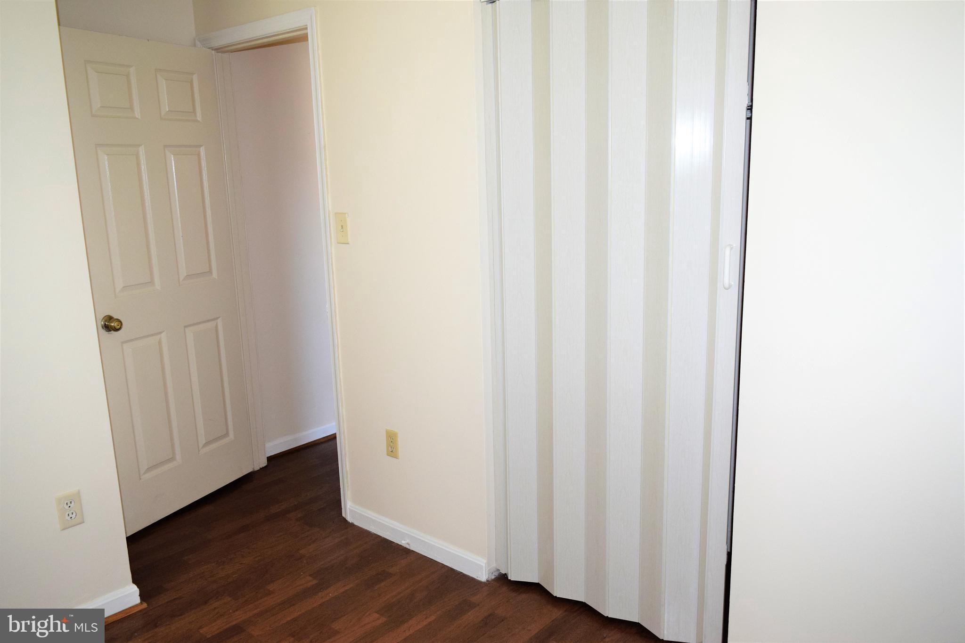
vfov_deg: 47.9
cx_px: 482
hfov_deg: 67.4
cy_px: 322
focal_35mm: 27
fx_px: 724
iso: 800
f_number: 5
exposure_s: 1/100
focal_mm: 18
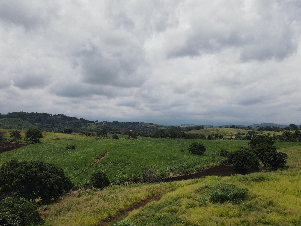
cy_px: 136
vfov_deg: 42.7
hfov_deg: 55.3
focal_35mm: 33
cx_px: 154
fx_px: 287
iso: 100
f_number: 2.8
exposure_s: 1/1250
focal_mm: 4.5
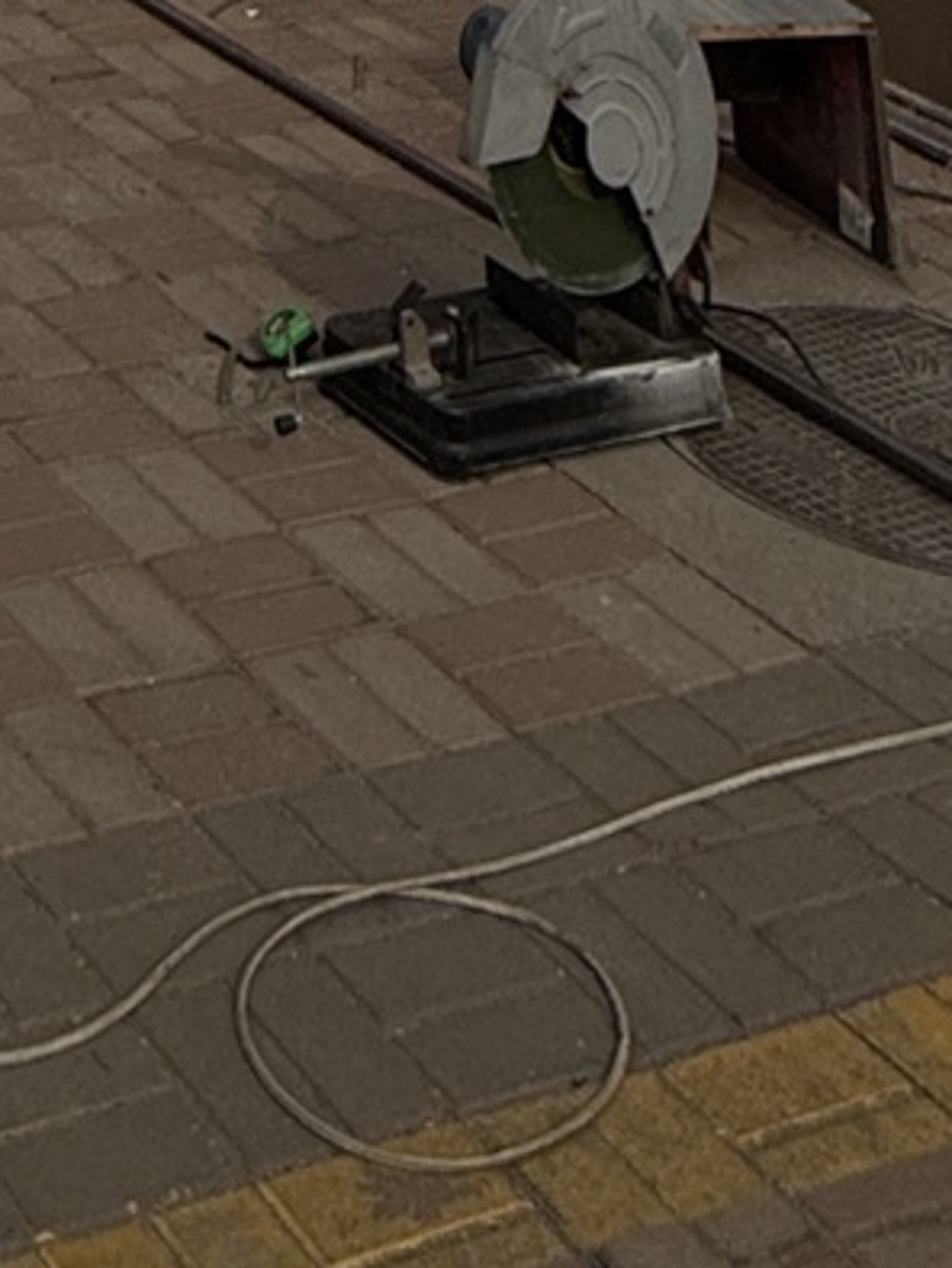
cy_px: -1571
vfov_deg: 16.4
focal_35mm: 71
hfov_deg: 18.7
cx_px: -412
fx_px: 2601
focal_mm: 2.22
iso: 50
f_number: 2.2
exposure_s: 1/6173
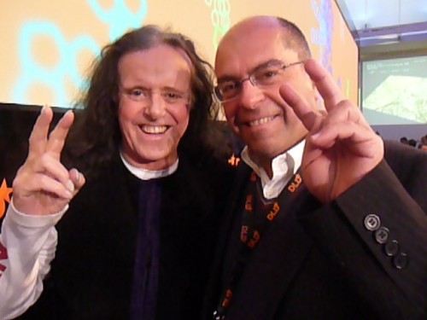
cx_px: 214
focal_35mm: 30
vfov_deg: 46.8
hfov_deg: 60.0
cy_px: 160
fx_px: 370
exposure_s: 1/30
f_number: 3.4
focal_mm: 5
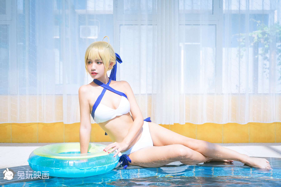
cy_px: 94
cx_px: 140
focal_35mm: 50
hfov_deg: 39.6
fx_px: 390
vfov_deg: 27.0
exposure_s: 1/640
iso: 1250
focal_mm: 50
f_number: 6.3
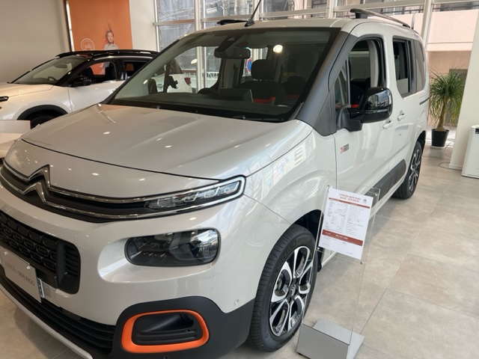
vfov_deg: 53.1
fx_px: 360
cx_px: 240
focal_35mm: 26
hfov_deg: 67.3
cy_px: 180
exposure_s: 1/473
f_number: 1.5
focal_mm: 5.7
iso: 50
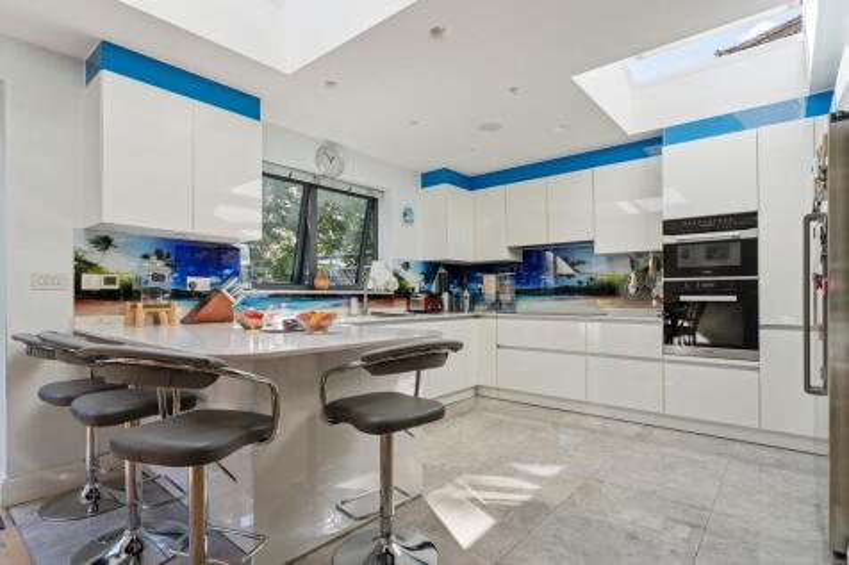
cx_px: 424
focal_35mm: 18
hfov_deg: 91.0
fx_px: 417
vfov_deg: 68.2
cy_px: 282
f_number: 9
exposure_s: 1/60
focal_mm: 17.7
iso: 250
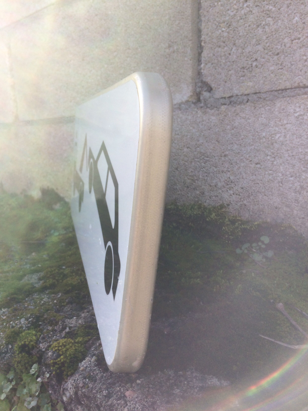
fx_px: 344
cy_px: 206
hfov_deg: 48.2
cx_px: 154
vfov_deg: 61.7
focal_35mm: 29
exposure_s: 1/519
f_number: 2.2
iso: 32
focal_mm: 4.15
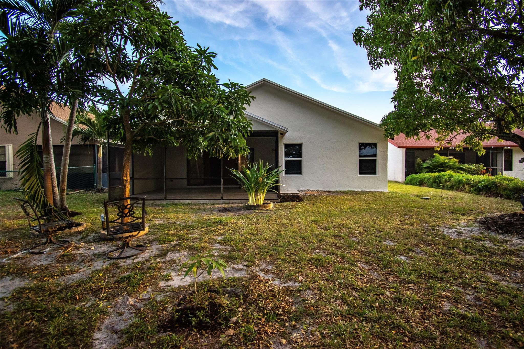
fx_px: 218
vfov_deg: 77.3
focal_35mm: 15
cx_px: 262
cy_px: 174
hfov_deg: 100.4
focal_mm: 10
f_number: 4.5
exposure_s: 1/640
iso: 800
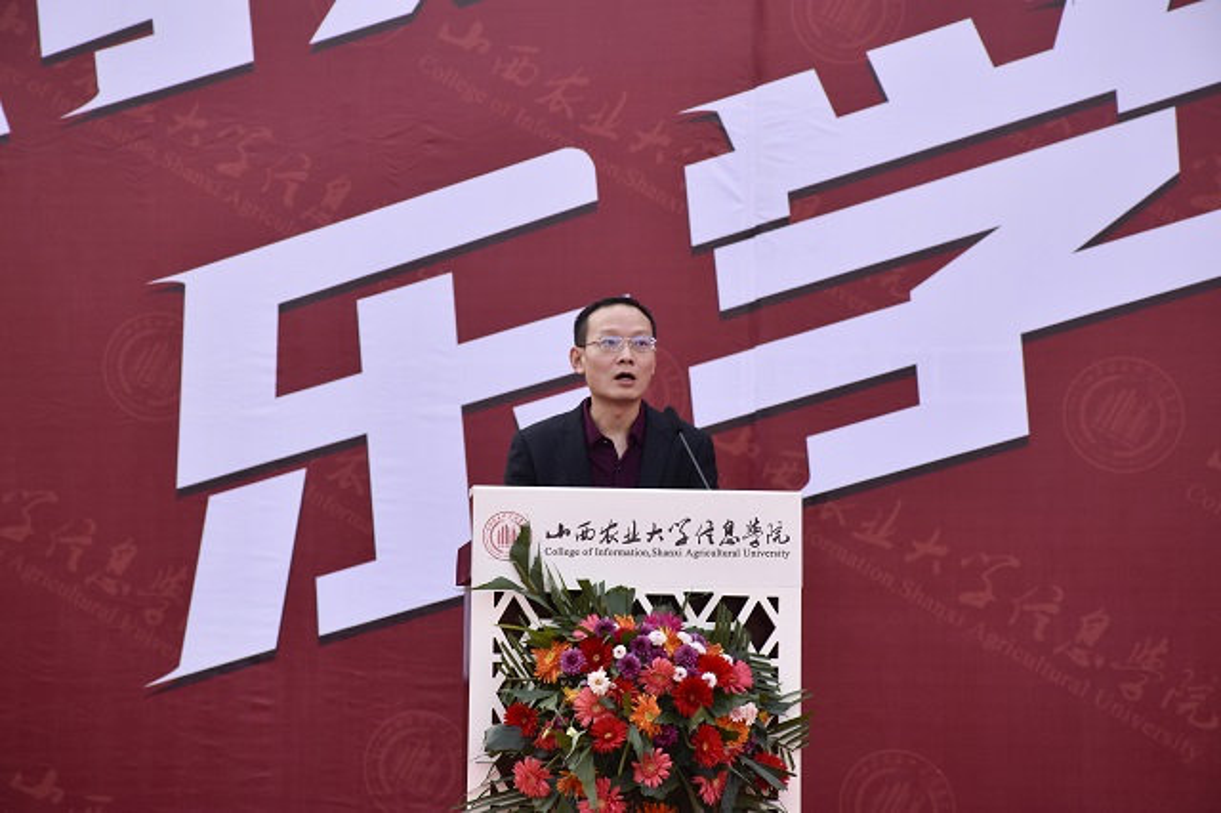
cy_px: 406
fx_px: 4830
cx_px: 610
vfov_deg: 9.6
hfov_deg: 14.4
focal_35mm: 142
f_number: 8
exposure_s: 1/250
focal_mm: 95
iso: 360
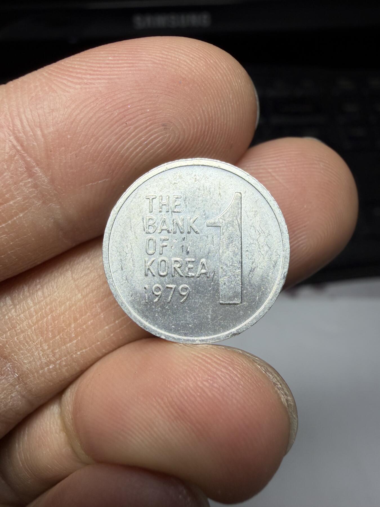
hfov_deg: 53.1
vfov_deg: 67.3
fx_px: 381
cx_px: 190
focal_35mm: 26
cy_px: 254
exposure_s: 1/163
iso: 40
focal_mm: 2.22
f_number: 2.2
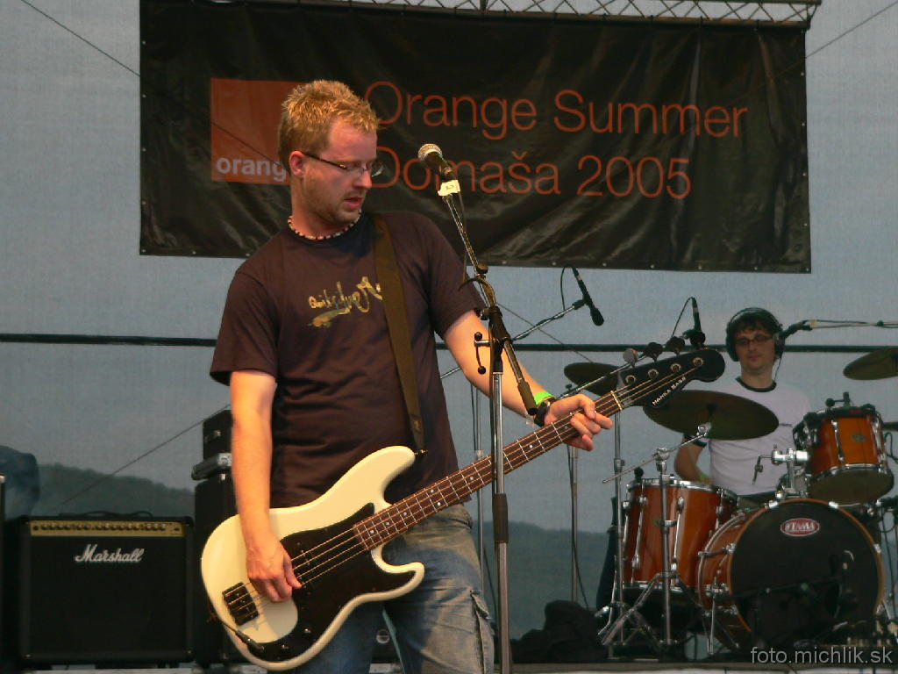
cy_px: 337
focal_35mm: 101
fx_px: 2620
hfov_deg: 19.4
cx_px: 449
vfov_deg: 14.6
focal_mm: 16.7
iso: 100
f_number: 2.8
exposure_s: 1/50
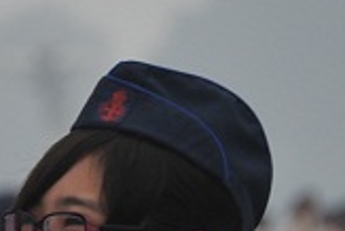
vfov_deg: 2.0
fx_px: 6561
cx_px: -170
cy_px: 178
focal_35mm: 684
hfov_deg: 3.0
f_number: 5.6
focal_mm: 150
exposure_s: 1/125
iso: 400
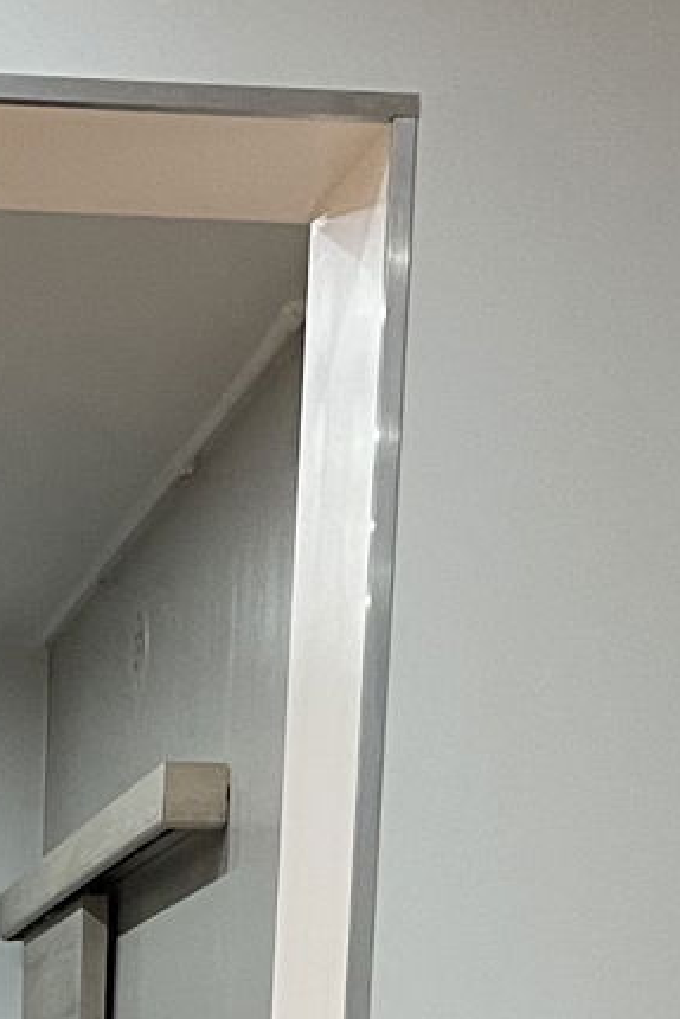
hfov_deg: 10.1
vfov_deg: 13.3
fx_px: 3793
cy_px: 1992
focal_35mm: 134
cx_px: -109
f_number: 1.6
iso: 250
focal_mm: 4.2
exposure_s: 1/50
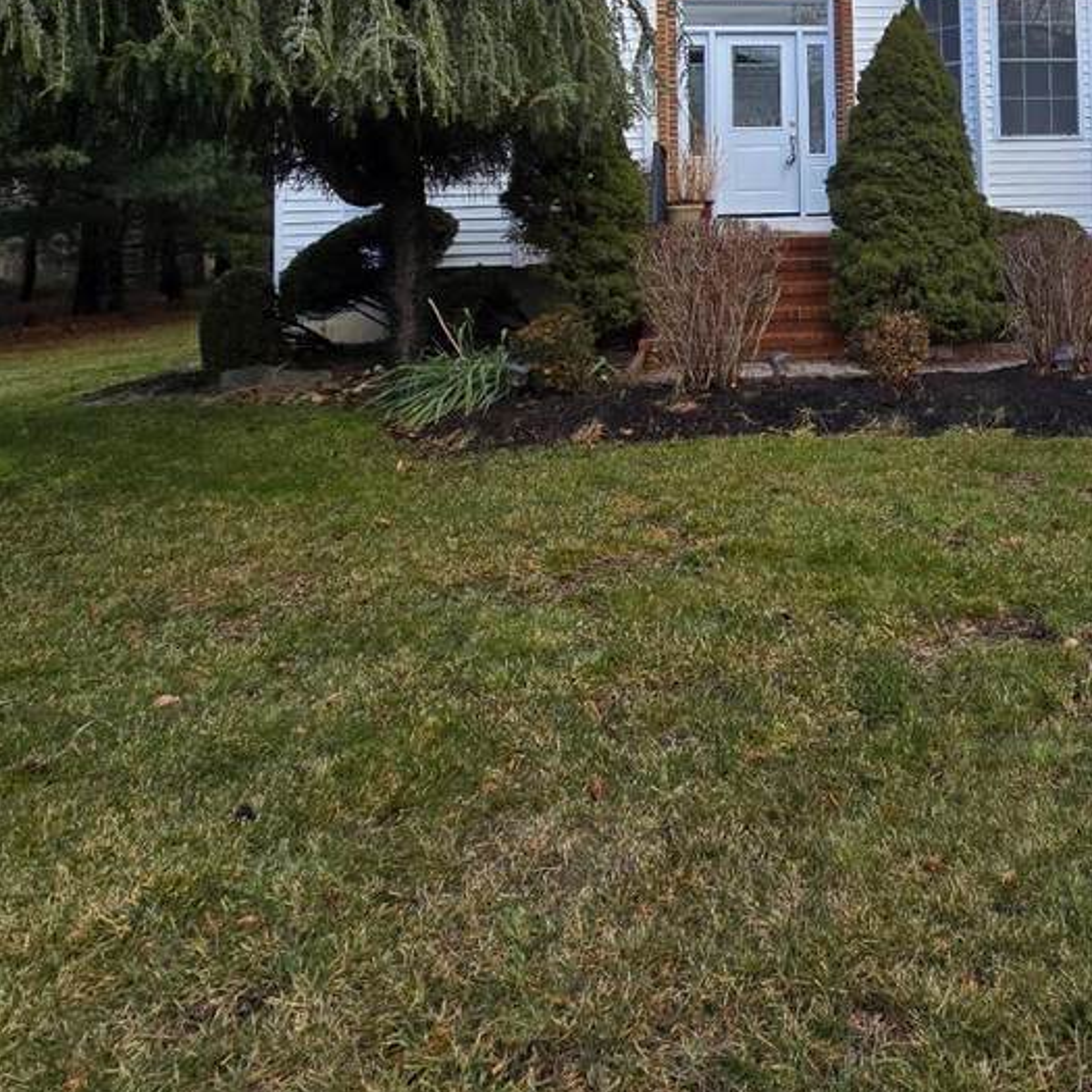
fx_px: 999
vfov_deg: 52.4
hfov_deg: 53.0
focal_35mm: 28
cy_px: 173
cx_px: 894
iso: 50
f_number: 2.2
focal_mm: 2.2
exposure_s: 1/617
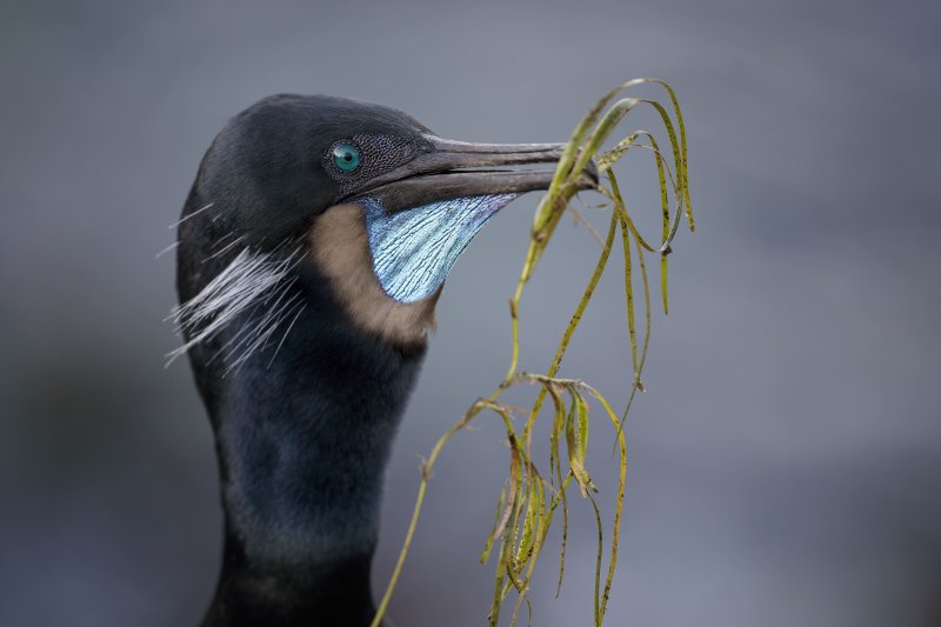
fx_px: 10975
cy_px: 314
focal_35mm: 420
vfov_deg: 3.3
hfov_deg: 4.9
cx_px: 470
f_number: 4
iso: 1600
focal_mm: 420
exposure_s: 1/640
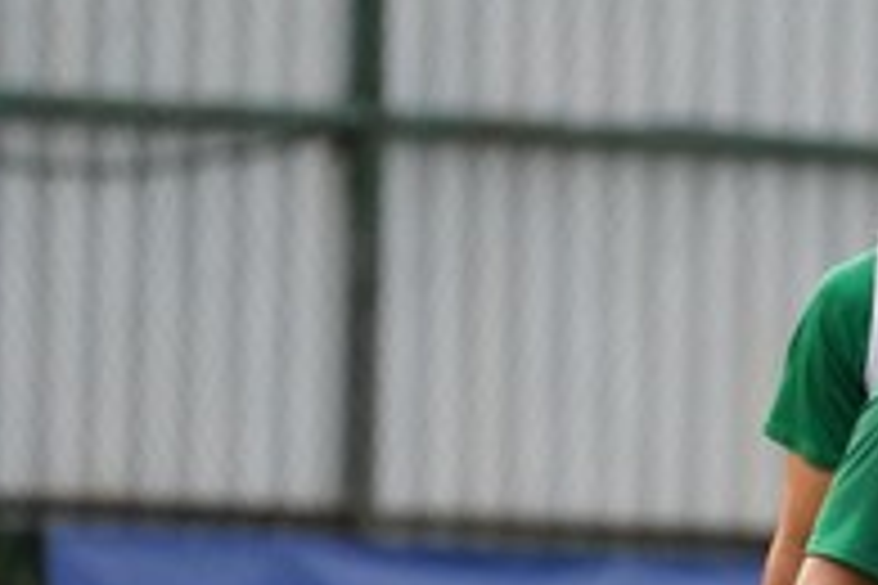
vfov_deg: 1.1
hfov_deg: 1.7
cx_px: 1216
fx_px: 30240
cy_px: 668
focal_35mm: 1240
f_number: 5.6
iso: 5000
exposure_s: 1/1000
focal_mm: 361
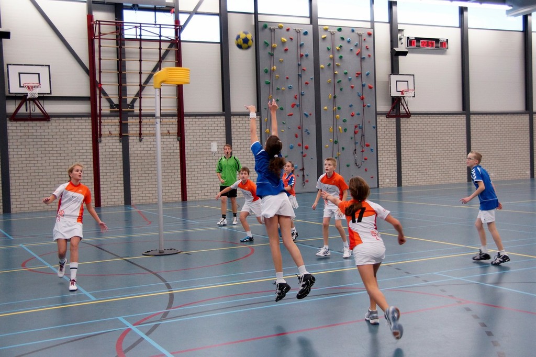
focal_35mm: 39
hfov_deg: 49.6
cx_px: 268
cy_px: 178
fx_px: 580
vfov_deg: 34.2
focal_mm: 26
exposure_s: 1/160
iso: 1250
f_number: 4
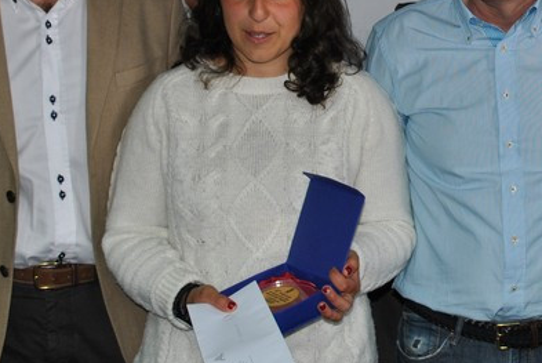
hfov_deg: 24.4
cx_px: 432
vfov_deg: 16.5
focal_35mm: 82
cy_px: 32
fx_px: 1236
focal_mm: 24
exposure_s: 1/60
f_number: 4
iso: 200
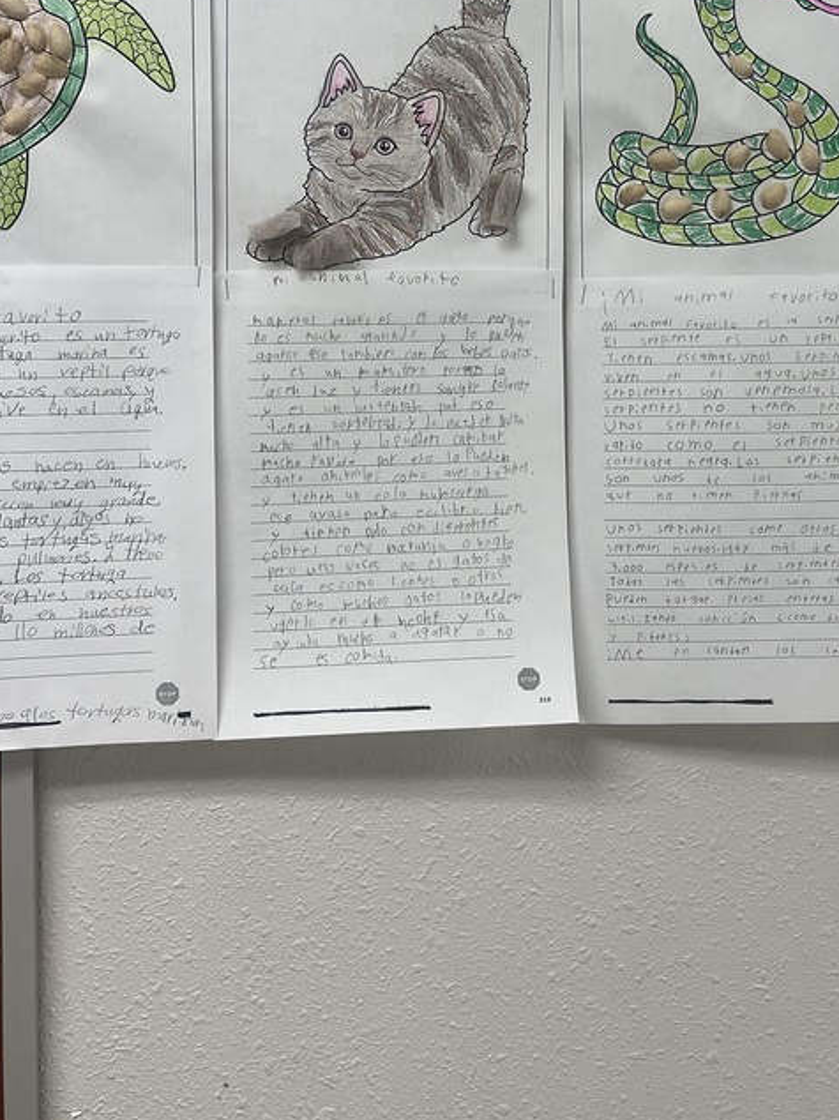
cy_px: 355
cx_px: 491
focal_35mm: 42
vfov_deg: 44.0
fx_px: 1358
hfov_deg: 34.2
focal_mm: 5.1
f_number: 1.6
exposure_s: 1/120
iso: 80
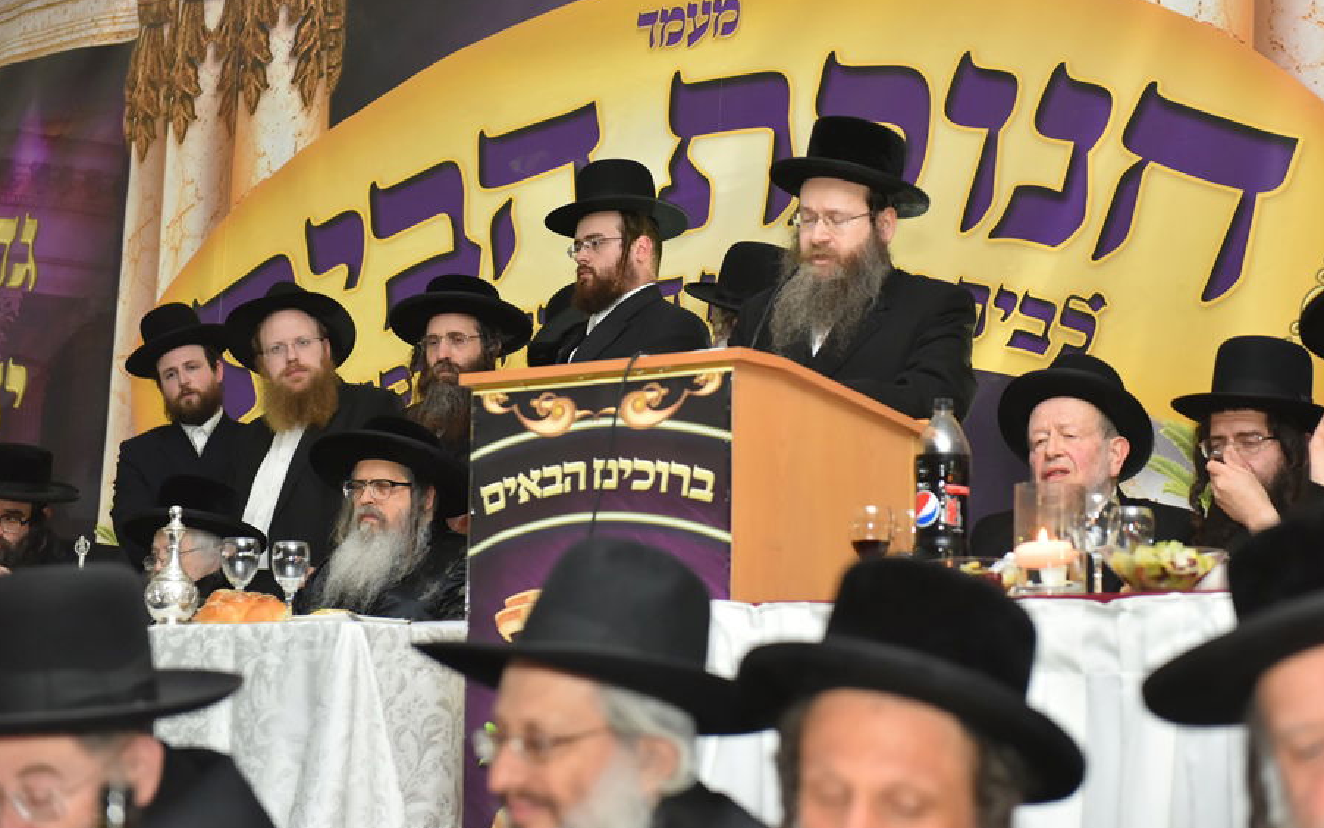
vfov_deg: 16.1
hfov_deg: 25.5
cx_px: 741
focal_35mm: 81
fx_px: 2923
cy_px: 353
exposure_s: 1/100
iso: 1600
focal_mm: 70
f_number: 3.2
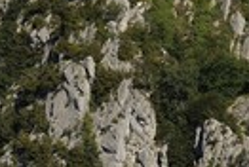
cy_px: -97
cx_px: 86
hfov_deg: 3.2
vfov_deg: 2.2
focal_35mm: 640
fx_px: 4437
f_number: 9
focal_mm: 200
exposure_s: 1/1000
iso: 400
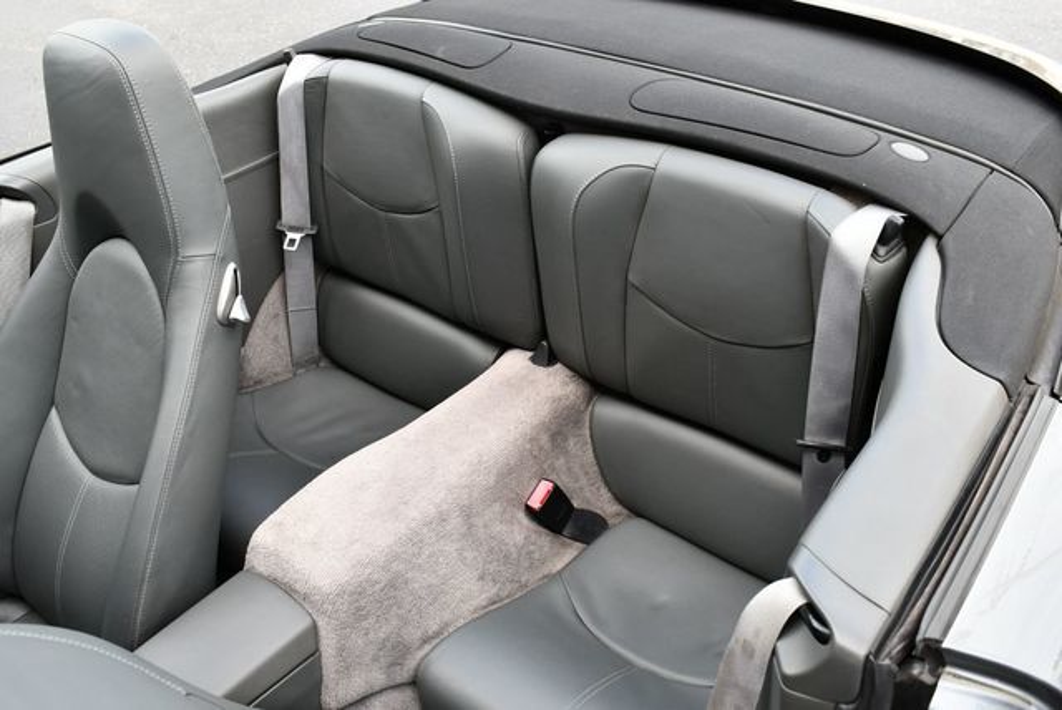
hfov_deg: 53.1
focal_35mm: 36
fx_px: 1063
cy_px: 355
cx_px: 531
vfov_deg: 36.9
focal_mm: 18
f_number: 5
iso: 400
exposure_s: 1/250
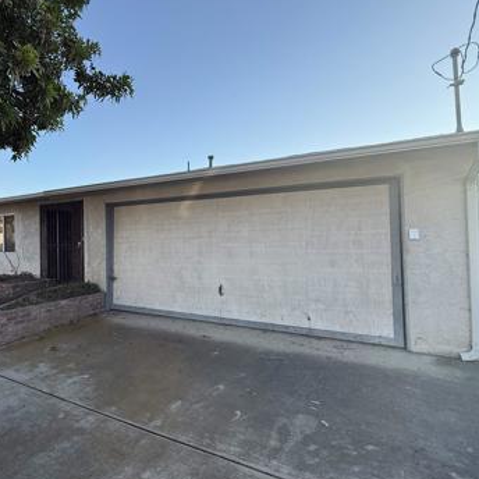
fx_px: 360
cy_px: 231
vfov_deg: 67.2
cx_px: 125
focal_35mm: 23
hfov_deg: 63.7
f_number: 2.2
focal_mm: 2.22
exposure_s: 1/658
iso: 50
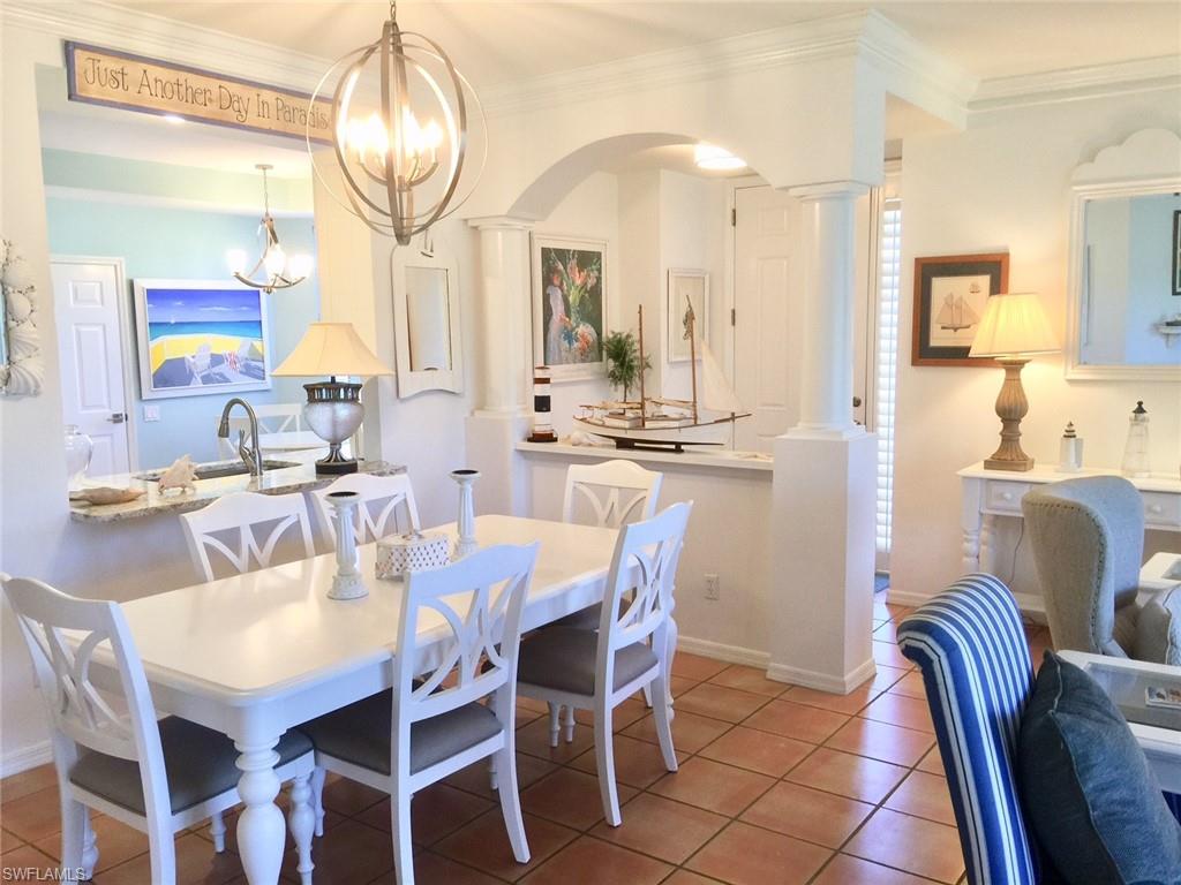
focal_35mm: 29
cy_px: 442
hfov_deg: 61.7
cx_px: 590
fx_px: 989
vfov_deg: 48.2
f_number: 2.2
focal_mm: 4.15
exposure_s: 1/30
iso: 40
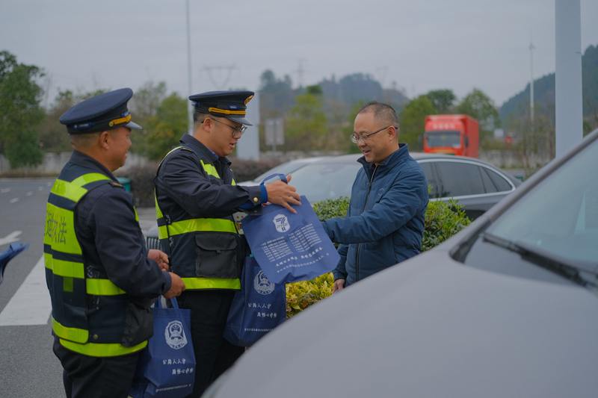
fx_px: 830
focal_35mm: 50
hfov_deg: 39.6
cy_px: 199
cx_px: 299
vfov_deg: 27.0
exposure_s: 1/6400
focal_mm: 33
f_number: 1.4
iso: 640
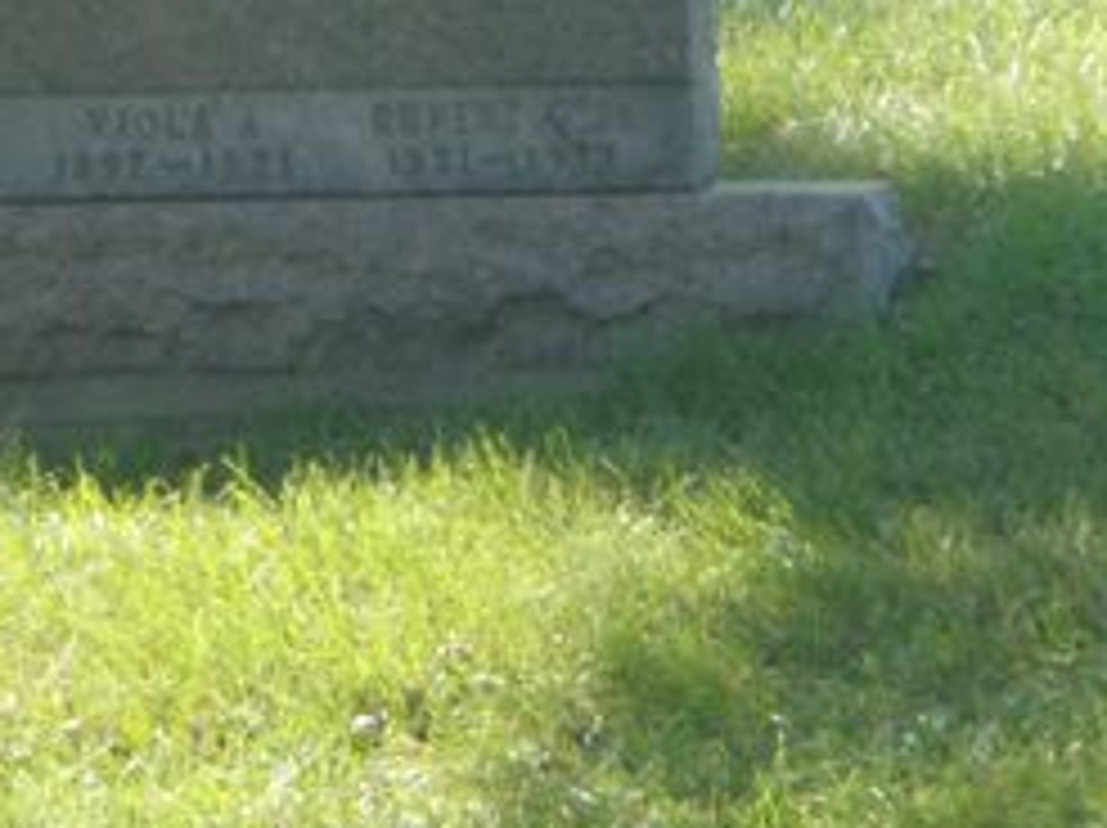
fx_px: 9489
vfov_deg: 5.0
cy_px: -76
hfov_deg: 6.7
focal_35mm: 297
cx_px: 216
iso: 125
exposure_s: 1/100
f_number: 5
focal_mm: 20.1
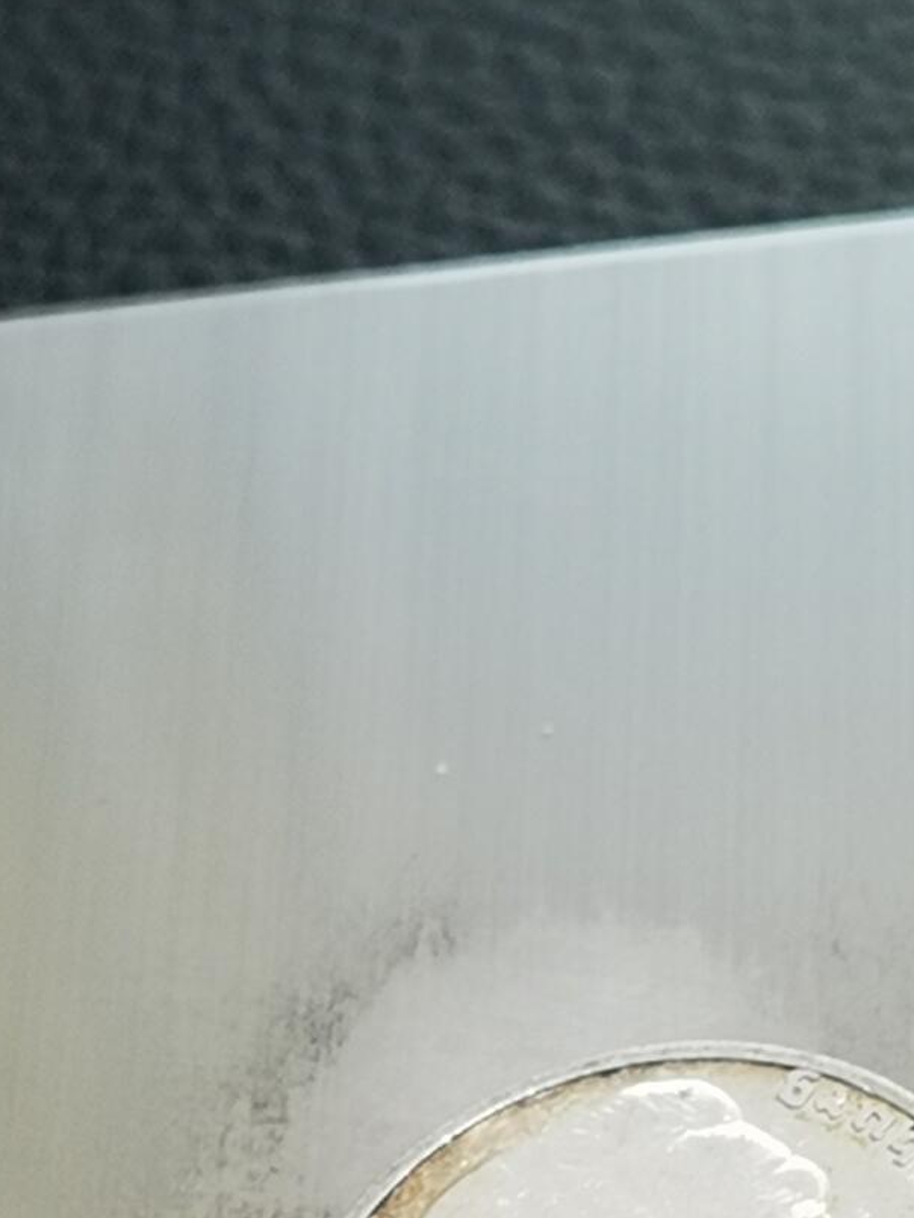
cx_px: 643
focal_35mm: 161
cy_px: 1347
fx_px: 5667
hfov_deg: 9.2
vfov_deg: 12.1
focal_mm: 6.67
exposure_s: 1/100
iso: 80
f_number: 1.9
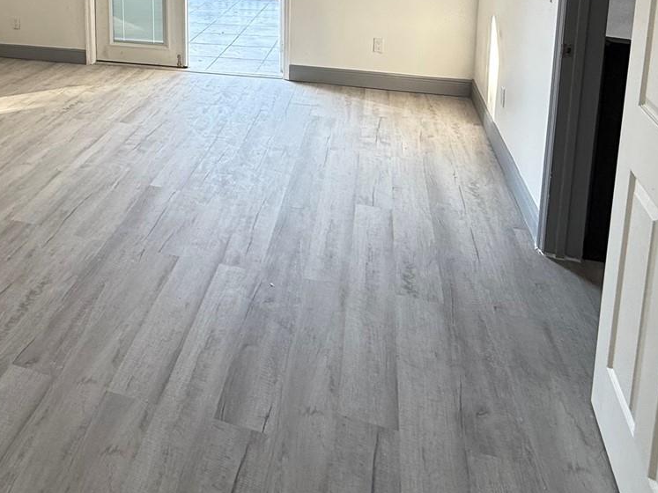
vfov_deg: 40.0
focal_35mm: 30
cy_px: -19
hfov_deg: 58.2
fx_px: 570
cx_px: 204
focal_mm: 2.22
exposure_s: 1/99
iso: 100
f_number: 2.2
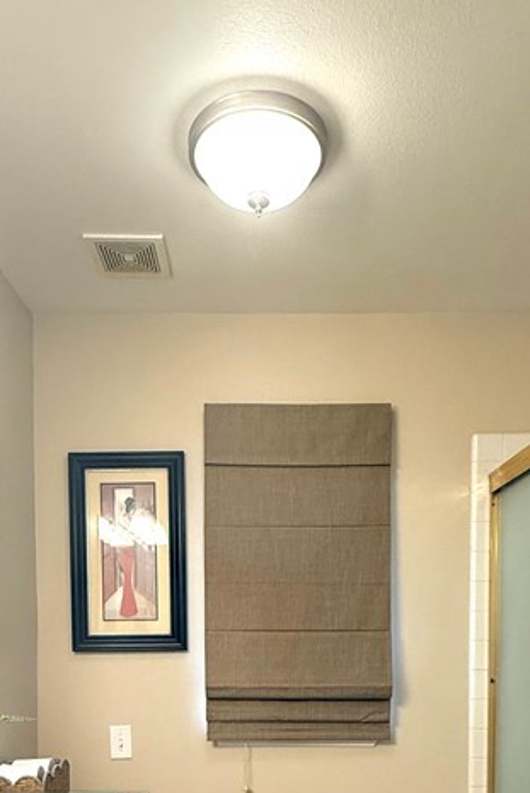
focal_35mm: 32
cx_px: 259
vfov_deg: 53.0
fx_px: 706
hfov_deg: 41.1
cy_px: 681
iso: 250
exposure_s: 1/120
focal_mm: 2.22
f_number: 2.2
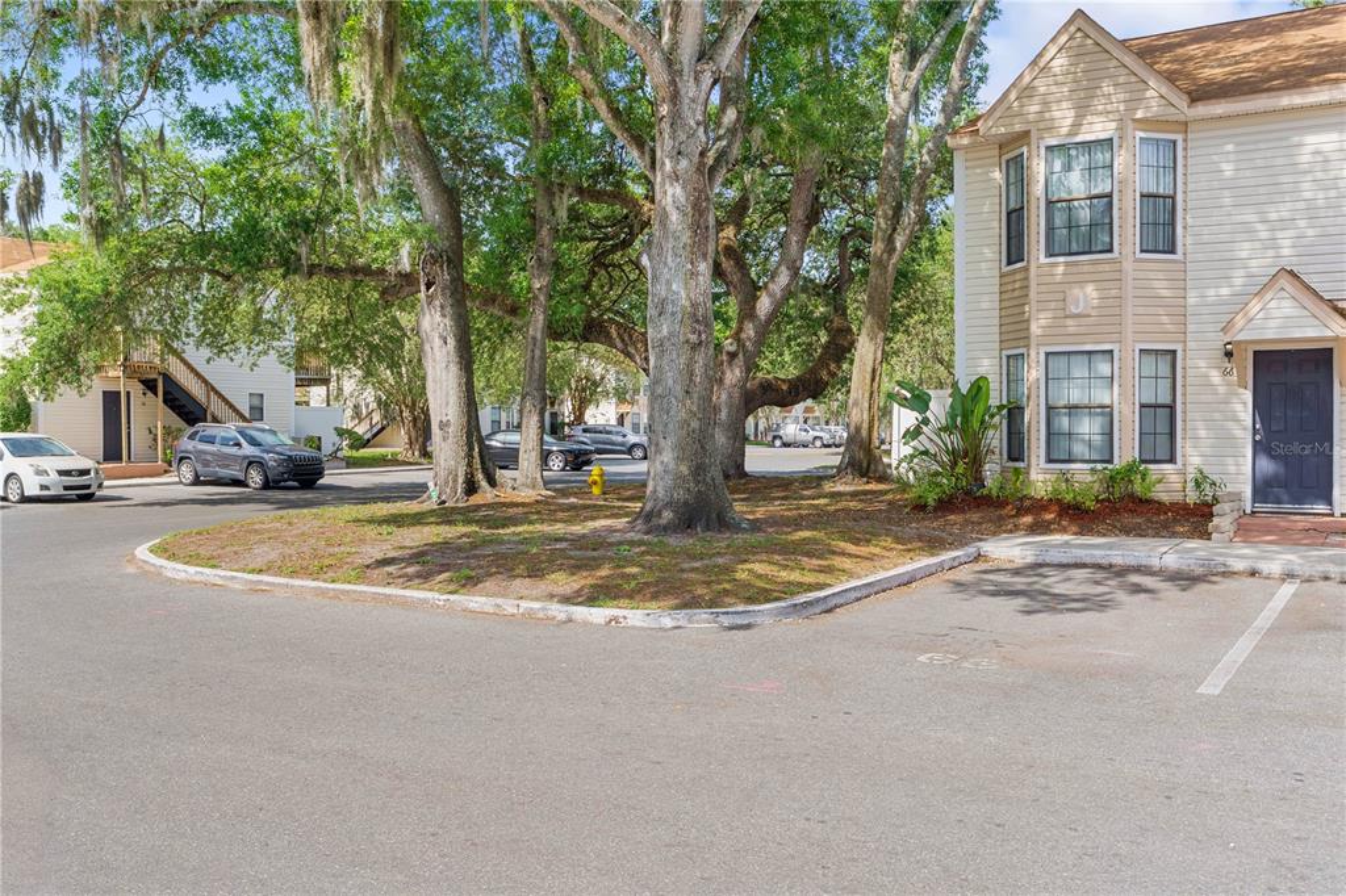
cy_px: 448
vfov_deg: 42.3
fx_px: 1159
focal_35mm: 31
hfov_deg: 60.3
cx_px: 673
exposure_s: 1/160
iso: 200
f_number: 9
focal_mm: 31
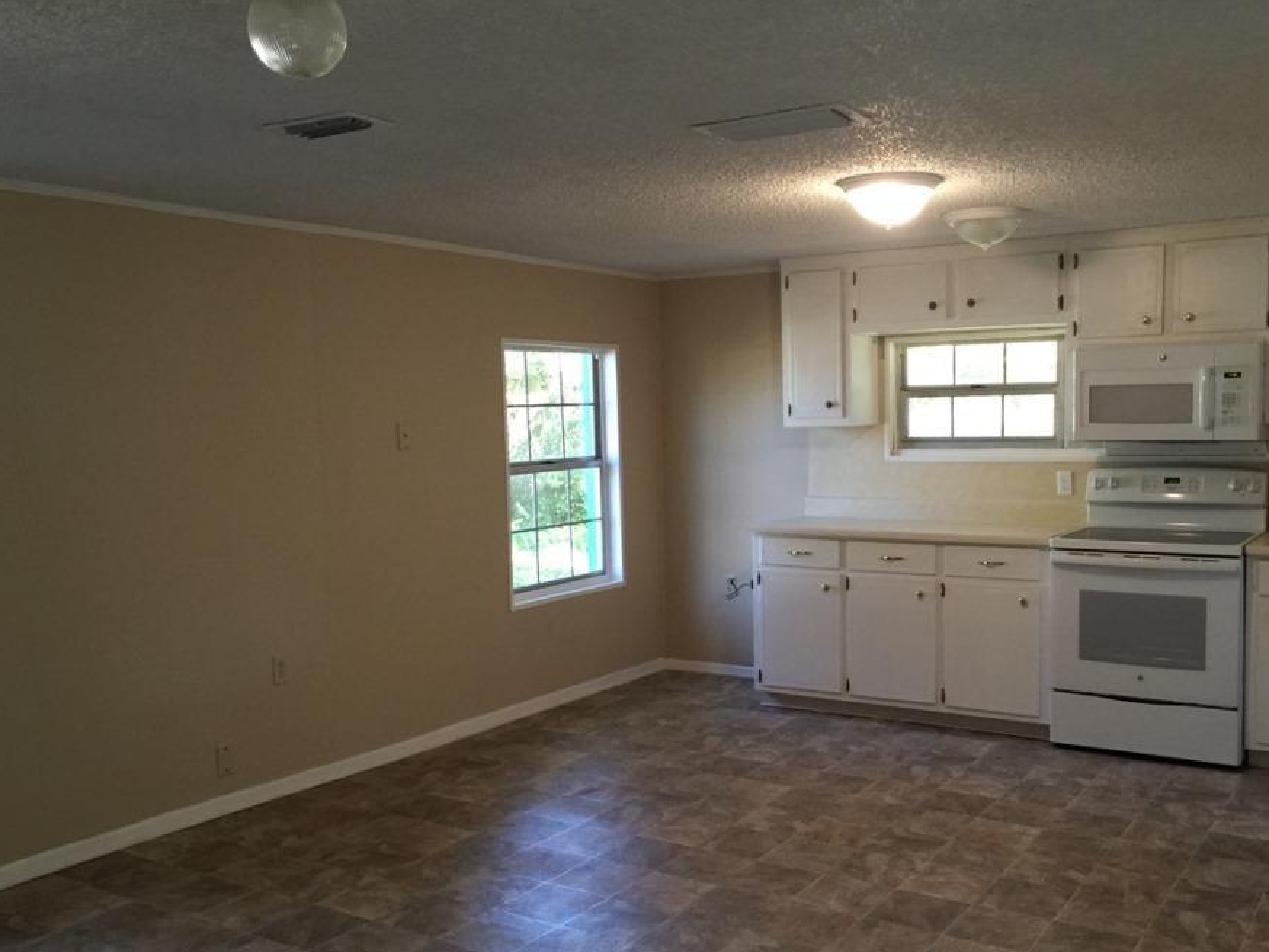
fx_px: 1247
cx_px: 725
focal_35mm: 34
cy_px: 532
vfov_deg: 41.7
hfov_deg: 53.8
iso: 100
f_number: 2.2
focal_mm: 4.15
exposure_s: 1/15
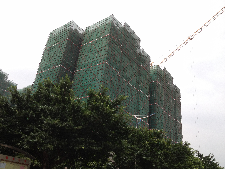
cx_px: 112
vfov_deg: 40.7
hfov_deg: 52.6
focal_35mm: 35
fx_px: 227
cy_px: 84
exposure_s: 1/665
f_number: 2.4
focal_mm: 4.28
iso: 64
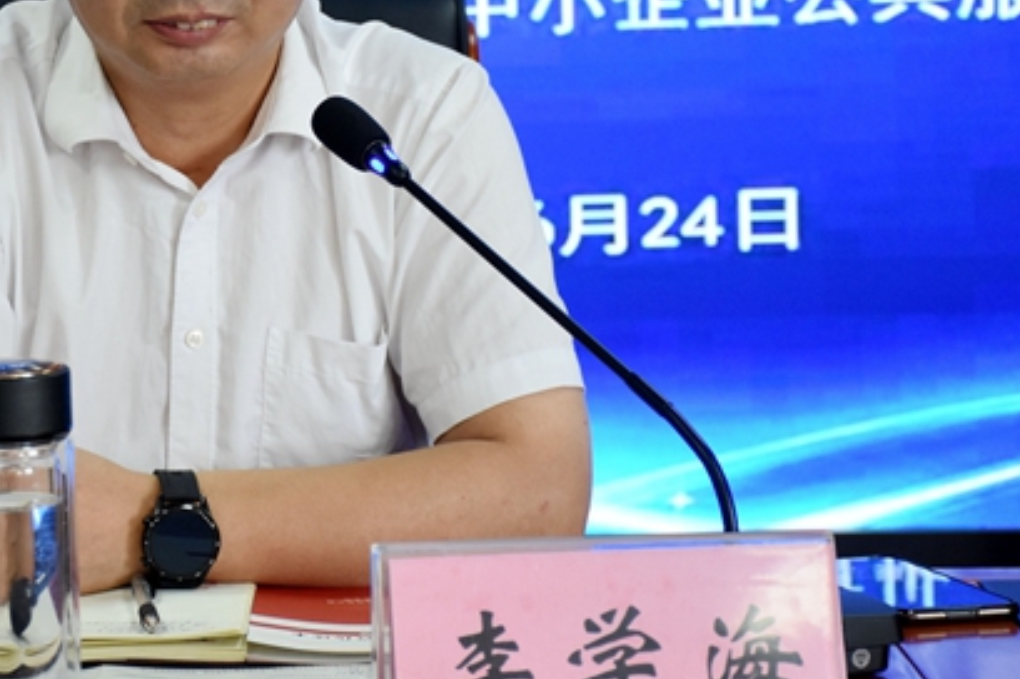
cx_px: 180
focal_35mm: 141
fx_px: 3992
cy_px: 176
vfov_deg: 9.7
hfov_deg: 14.5
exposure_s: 1/80
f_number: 4.5
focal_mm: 48
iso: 1100
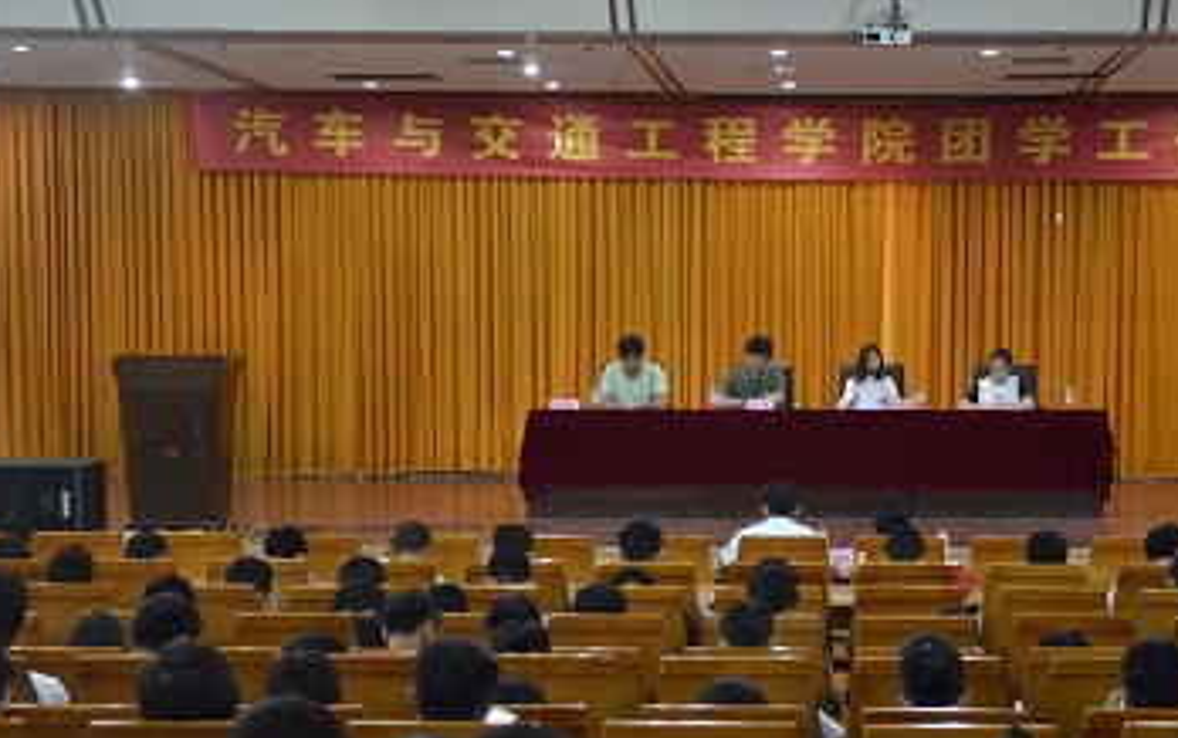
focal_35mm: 79
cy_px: 511
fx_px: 2538
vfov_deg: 16.5
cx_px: 809
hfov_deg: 26.0
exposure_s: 1/30
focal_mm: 30
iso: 3200
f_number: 4.2
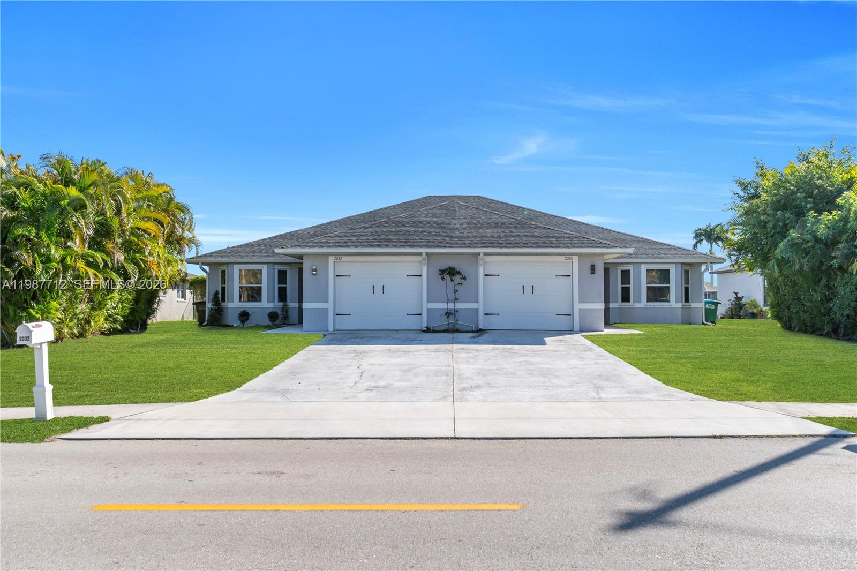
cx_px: 428
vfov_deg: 43.6
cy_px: 286
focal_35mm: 30
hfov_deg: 61.9
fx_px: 714
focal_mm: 20
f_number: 8
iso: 100
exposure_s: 1/400
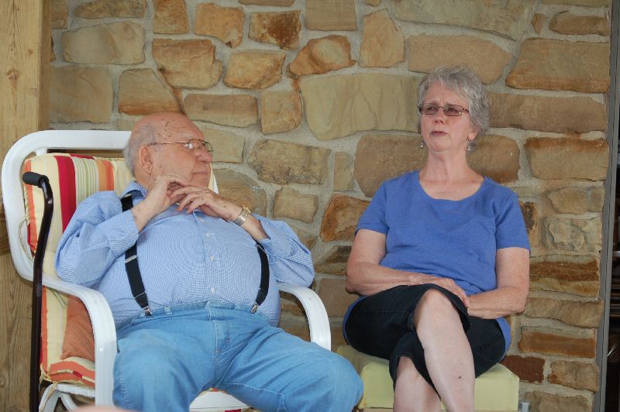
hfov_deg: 17.1
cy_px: 206
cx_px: 310
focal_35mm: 120
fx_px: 2065
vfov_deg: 11.4
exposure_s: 1/160
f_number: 6.3
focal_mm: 80
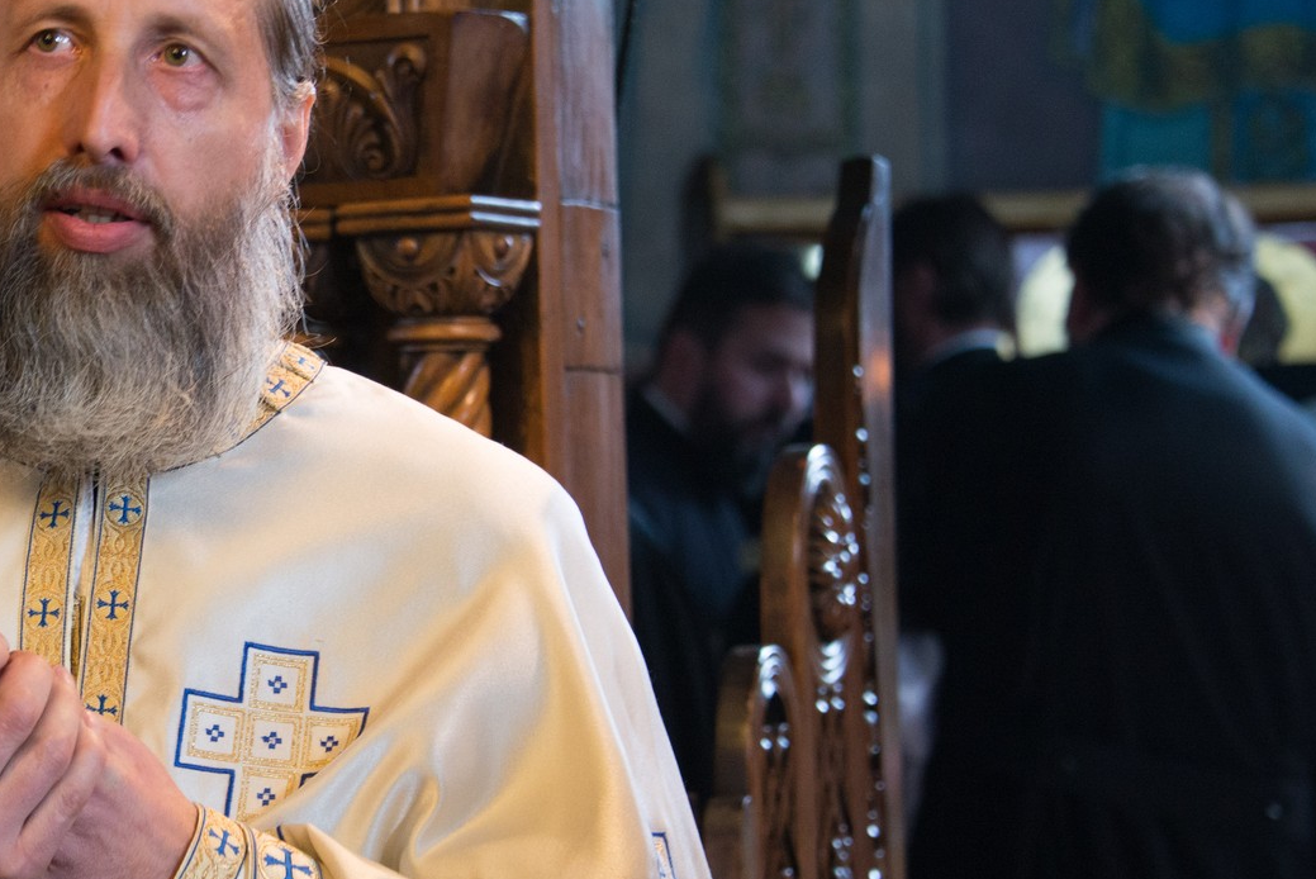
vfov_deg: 9.1
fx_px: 5523
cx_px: 120
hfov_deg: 13.5
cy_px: 471
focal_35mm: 151
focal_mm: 82
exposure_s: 1/50
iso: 1250
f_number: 5
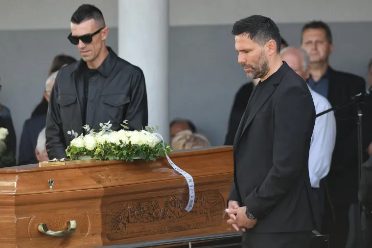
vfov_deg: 6.9
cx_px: 186
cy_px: 124
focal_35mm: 200
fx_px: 2067
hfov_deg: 10.3
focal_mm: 200
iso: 400
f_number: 5
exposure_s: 1/1000
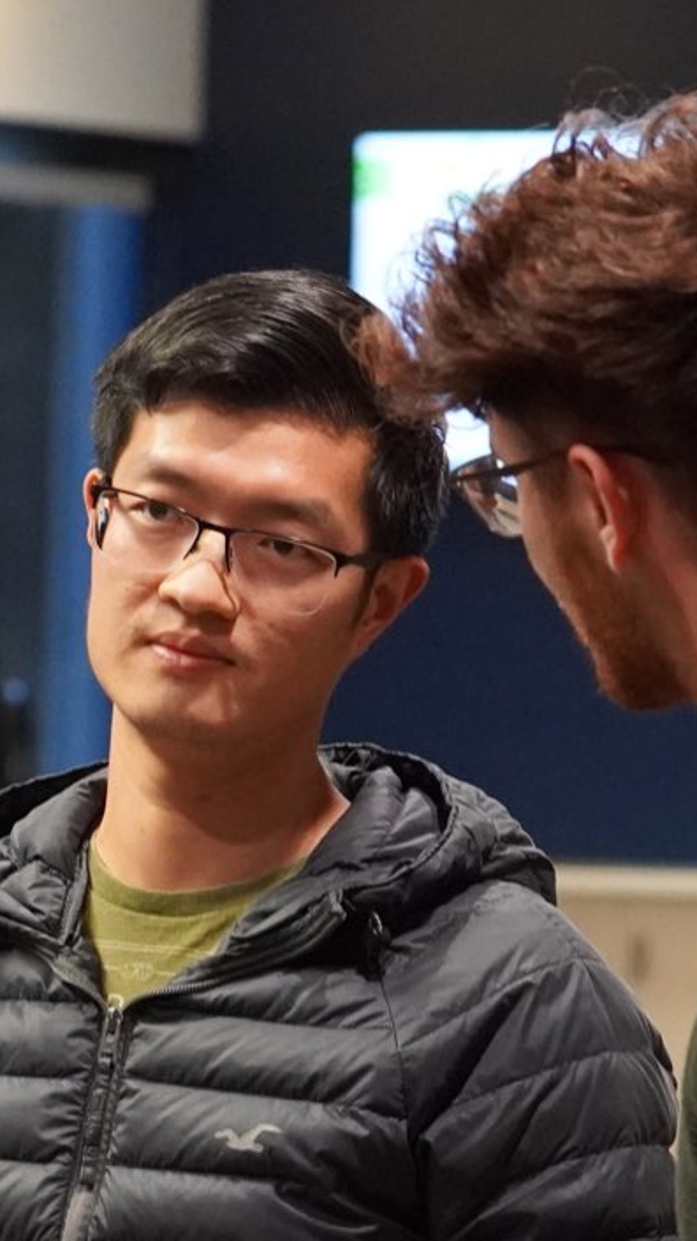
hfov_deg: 3.6
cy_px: 879
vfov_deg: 6.5
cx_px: -572
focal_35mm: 334
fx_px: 11002
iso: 4000
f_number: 4
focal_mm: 75
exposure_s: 1/160
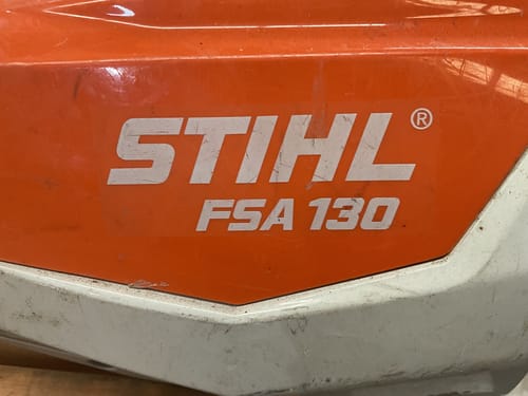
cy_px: 198
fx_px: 442
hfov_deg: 61.7
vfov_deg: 48.2
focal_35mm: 29
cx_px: 264
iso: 200
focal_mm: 3
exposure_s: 1/60
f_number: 1.8
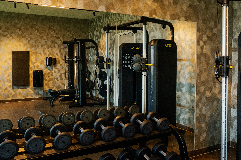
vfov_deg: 38.9
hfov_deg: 55.8
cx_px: 120
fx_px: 228
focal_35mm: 34
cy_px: 80
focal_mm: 22.8
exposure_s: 1/60
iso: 400
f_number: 4.2
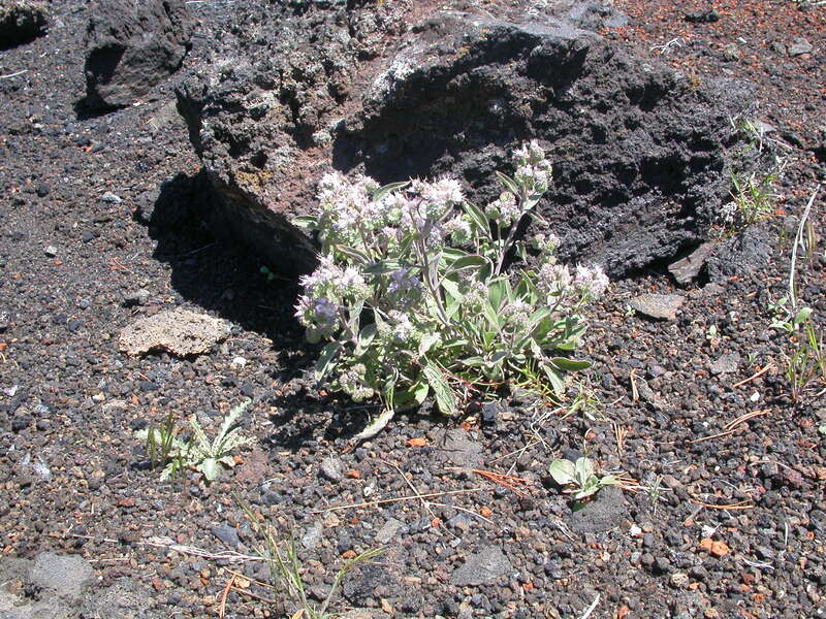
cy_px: 310
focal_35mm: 38
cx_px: 413
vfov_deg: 37.7
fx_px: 907
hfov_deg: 49.0
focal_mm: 7.85
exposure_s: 1/144
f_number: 6.7
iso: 100
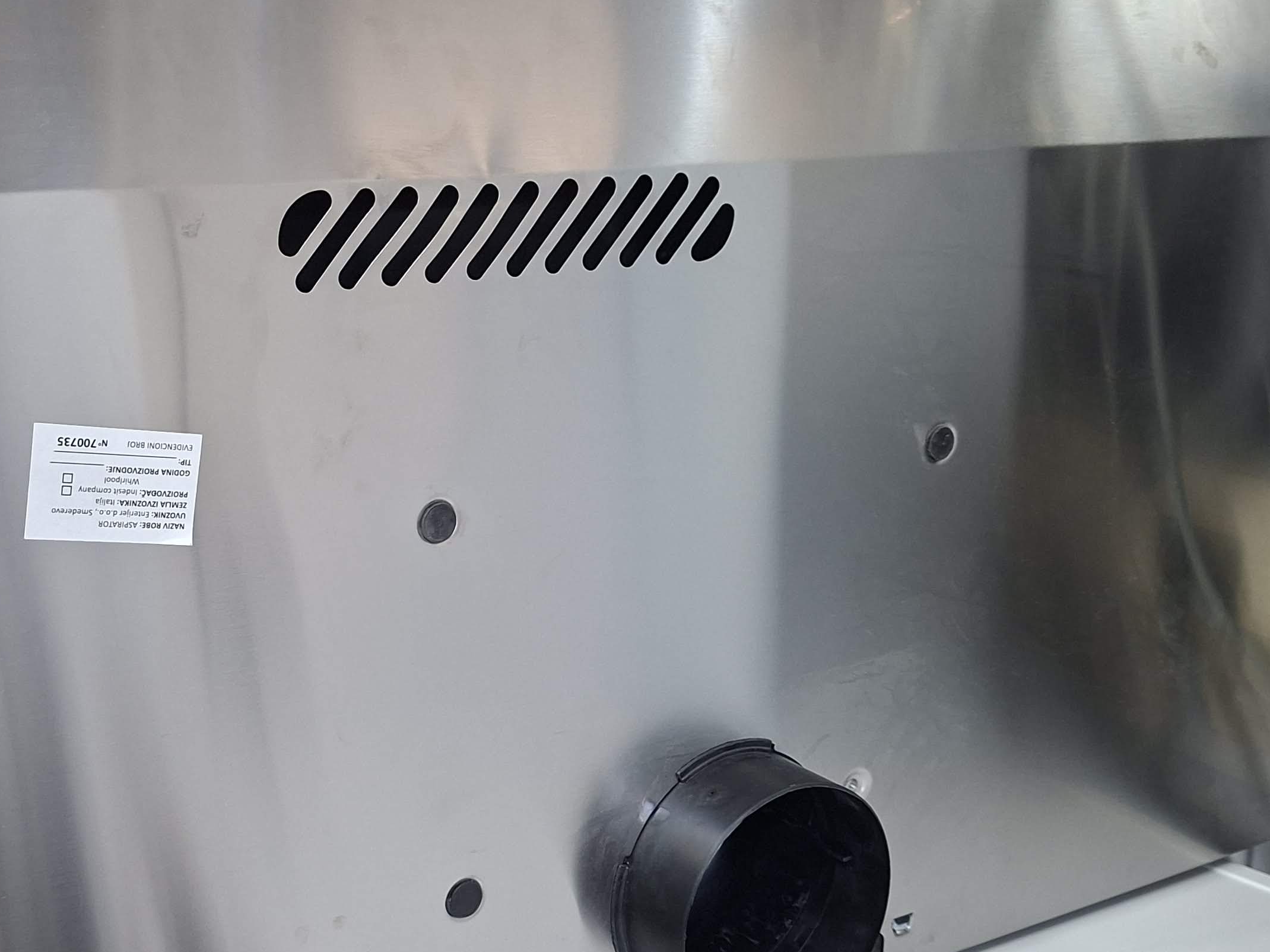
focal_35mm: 43
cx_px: 409
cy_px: 574
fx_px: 1578
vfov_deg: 33.5
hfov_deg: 43.2
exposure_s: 1/33
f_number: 1.8
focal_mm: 5.54
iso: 250
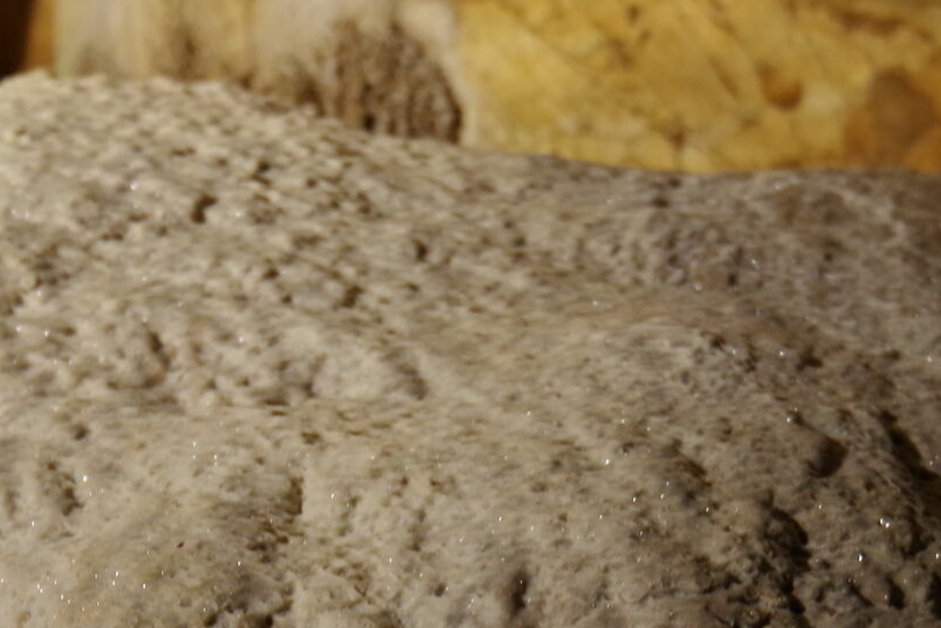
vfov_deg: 20.8
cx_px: 429
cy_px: 701
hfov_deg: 32.3
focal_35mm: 62
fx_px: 1621
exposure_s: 1/8
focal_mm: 21
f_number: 2.8
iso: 1600
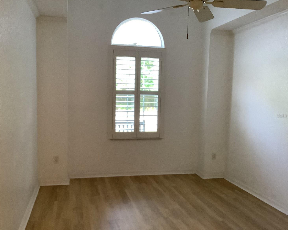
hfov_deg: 54.2
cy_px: 116
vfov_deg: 44.6
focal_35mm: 33
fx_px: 281
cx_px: 139
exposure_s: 1/60
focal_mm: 3.3
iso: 320
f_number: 2.4
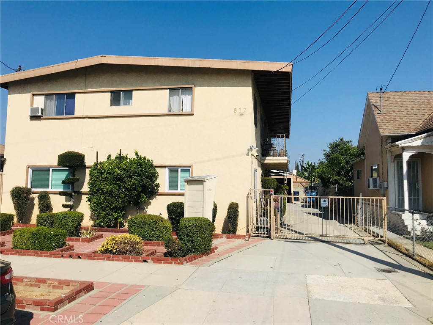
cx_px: 216
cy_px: 162
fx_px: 350
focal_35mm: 28
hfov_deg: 63.4
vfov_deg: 49.7
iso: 20
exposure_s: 1/5319
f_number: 1.8
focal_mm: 3.99
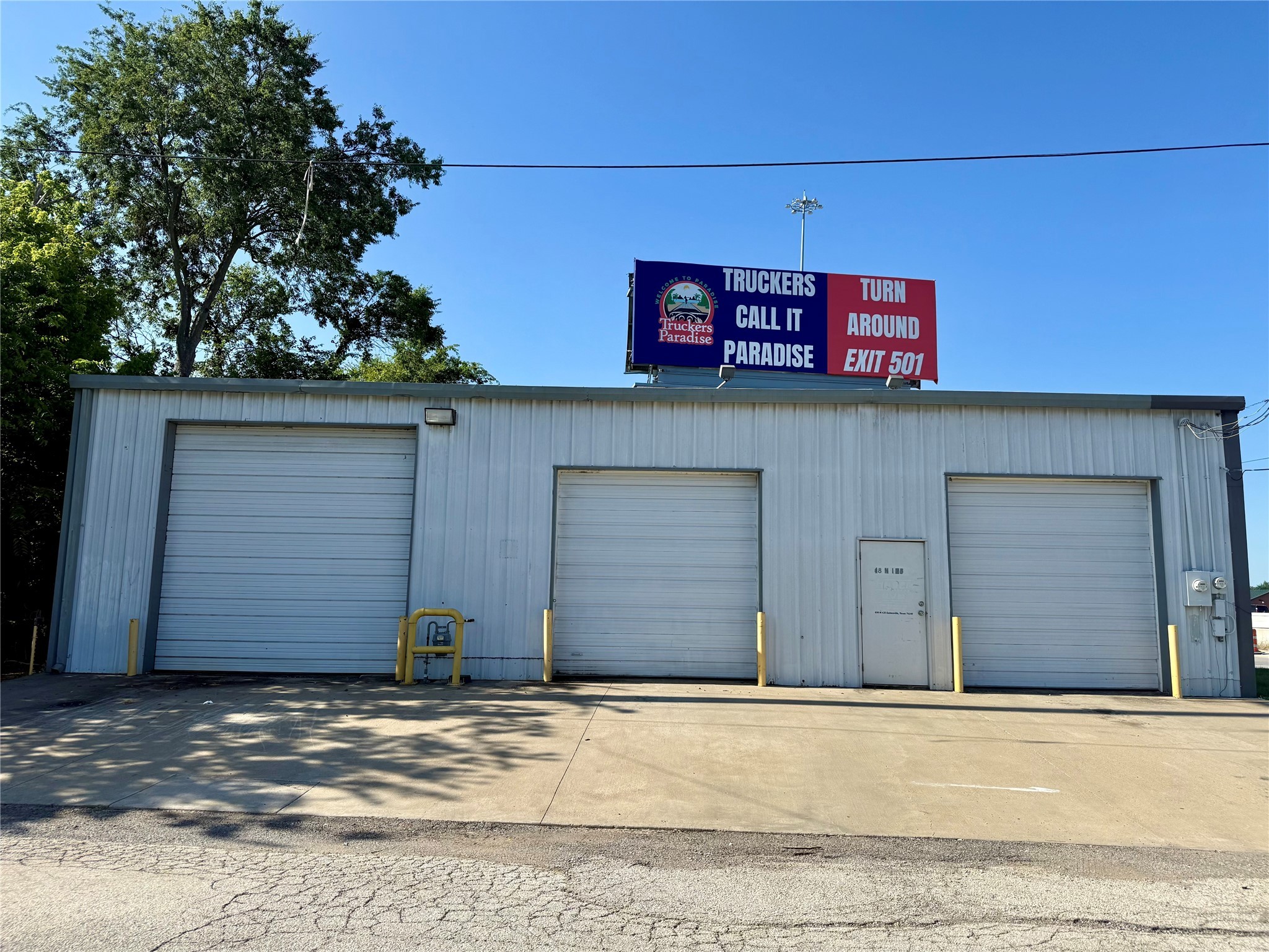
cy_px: 476
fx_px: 880
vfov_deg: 56.8
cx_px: 634
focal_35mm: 24
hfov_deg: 71.6
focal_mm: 6.76
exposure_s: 1/4405
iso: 80
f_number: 1.78
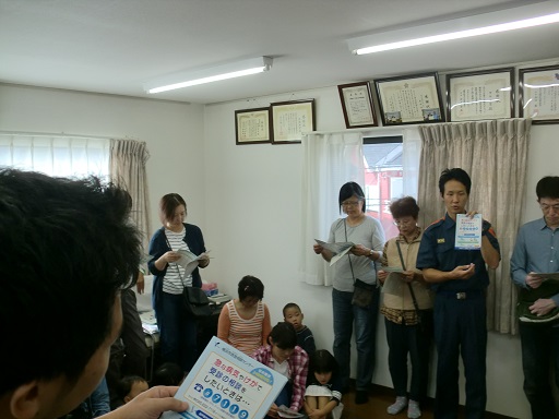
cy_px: 210
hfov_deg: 52.6
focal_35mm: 35
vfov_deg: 40.7
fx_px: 565
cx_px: 280
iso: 64
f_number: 3.1
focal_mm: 6.3
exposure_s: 1/100
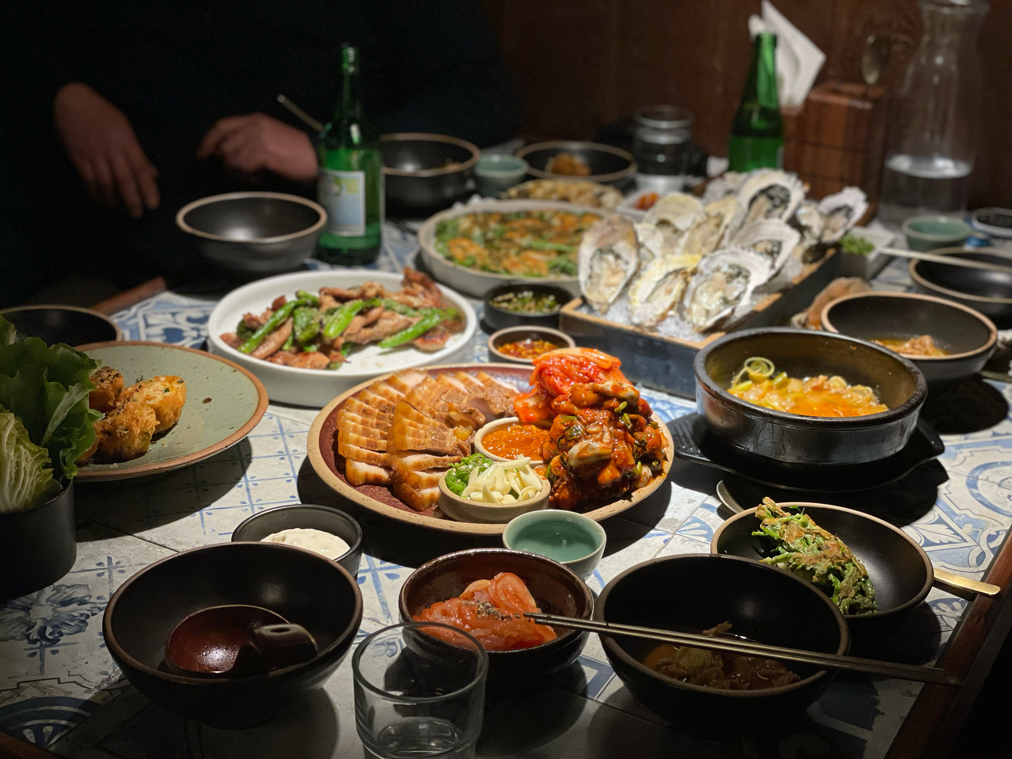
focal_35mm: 52
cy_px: 380
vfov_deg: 28.0
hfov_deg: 36.8
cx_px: 506
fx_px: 1520
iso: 100
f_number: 2
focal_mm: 6
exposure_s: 1/120
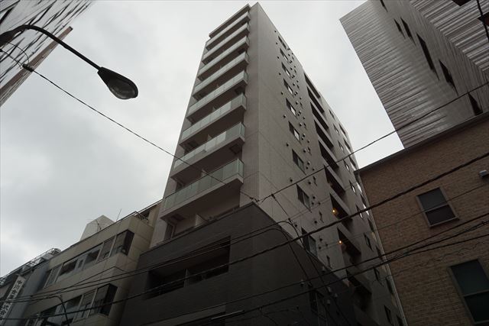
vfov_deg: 53.2
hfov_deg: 73.7
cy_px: 163
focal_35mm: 24
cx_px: 244
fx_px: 326
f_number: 6.3
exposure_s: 1/80
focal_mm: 16
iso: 100
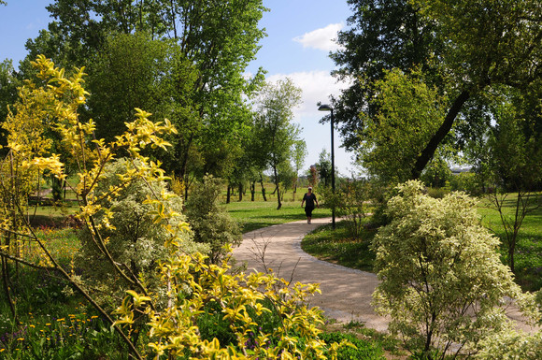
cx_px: 271
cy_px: 180
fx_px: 541
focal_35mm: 36
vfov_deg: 36.8
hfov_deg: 53.2
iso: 200
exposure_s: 1/200
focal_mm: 24
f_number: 10
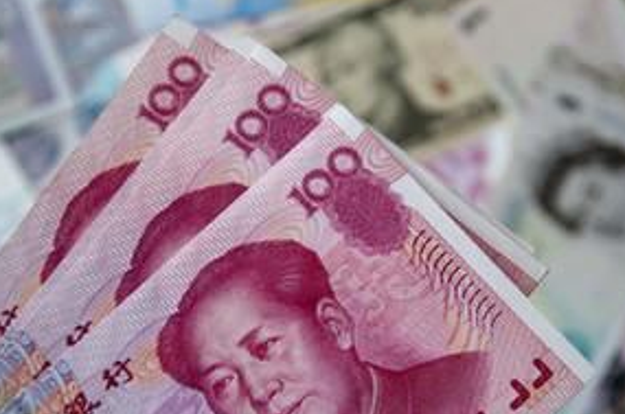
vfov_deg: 12.3
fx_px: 1924
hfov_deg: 18.4
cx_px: 344
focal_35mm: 111
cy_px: 283
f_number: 5
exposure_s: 1/60
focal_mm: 50
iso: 200
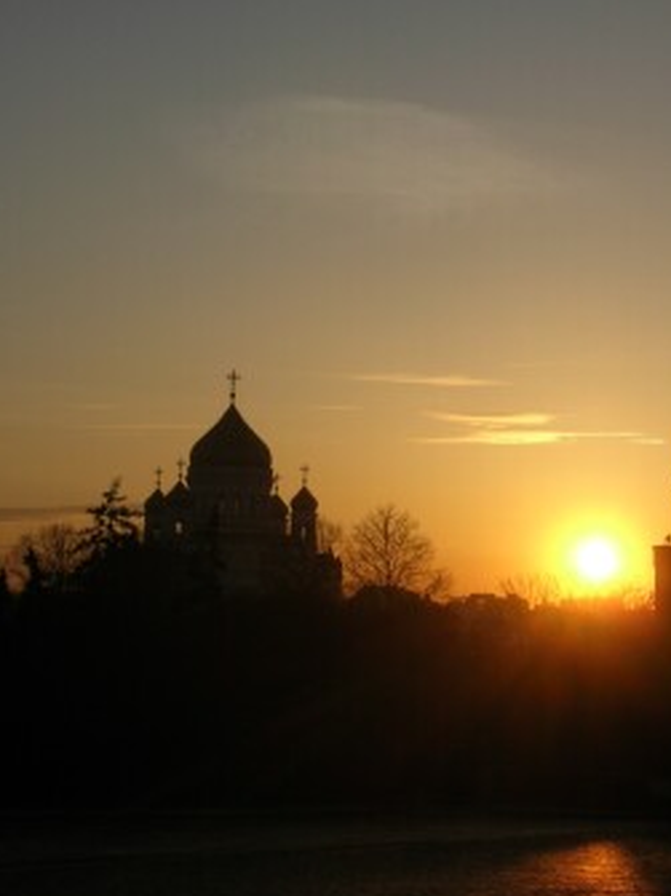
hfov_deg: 17.9
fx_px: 2121
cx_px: 430
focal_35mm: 82
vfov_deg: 23.8
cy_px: 340
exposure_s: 1/758
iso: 64
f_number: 5.9
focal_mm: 12.7
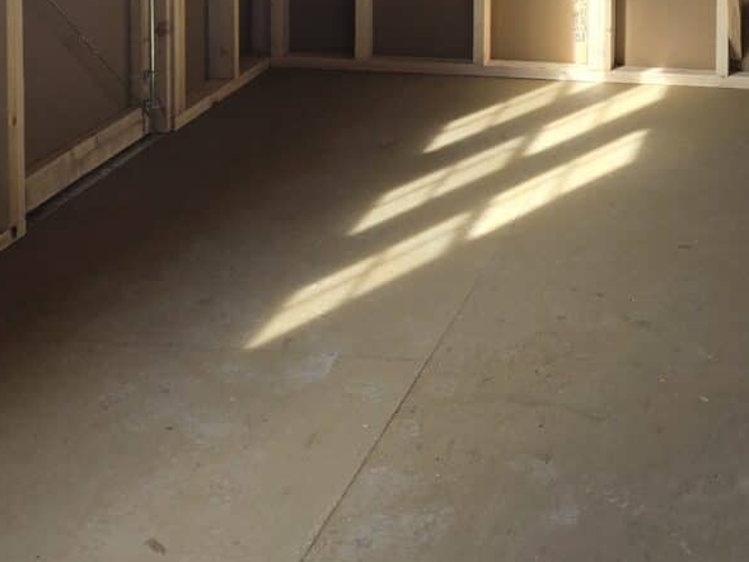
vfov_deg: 17.3
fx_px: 1731
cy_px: -177
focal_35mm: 80
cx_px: 576
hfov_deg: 24.1
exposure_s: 1/180
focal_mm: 5.4
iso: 80
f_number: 1.8
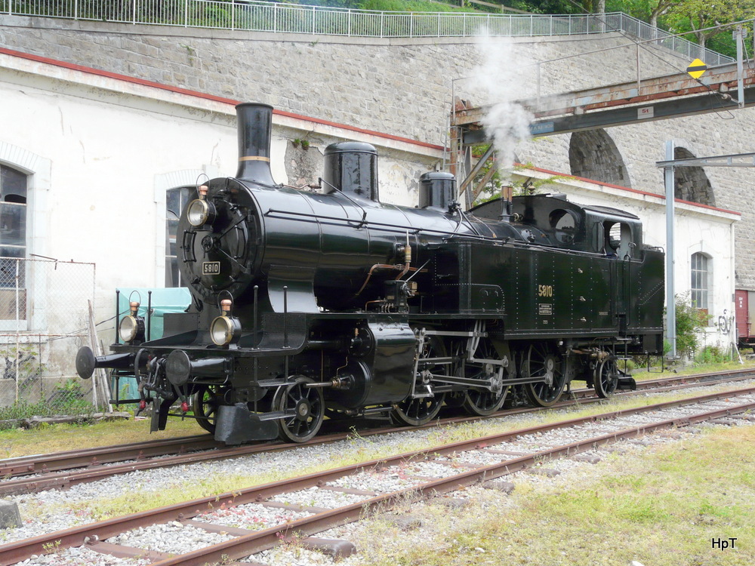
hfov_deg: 43.9
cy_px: 283
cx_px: 378
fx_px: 938
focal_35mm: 43
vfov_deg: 33.6
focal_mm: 7
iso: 100
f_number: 4
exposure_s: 1/200
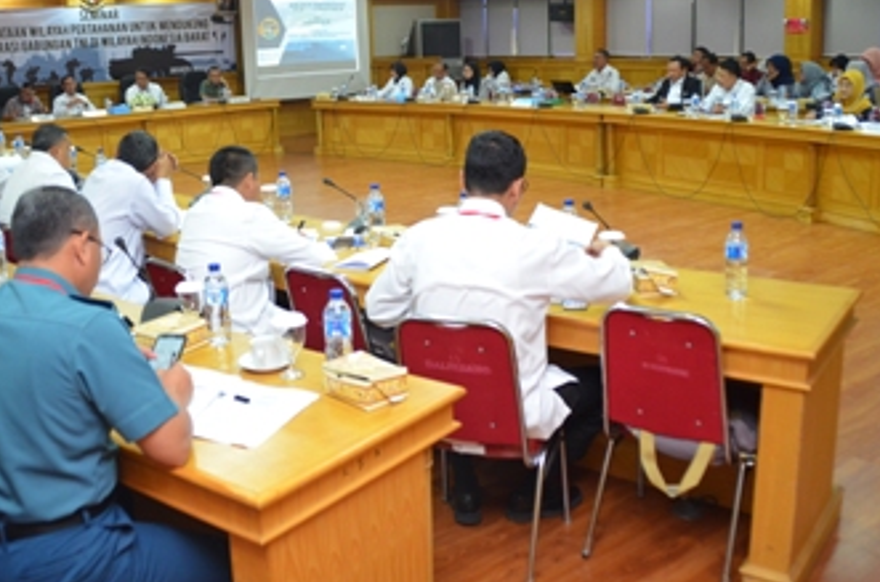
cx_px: 344
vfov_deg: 35.6
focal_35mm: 37
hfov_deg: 51.6
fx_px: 902
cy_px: 221
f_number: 4
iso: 1250
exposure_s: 1/60
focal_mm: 18
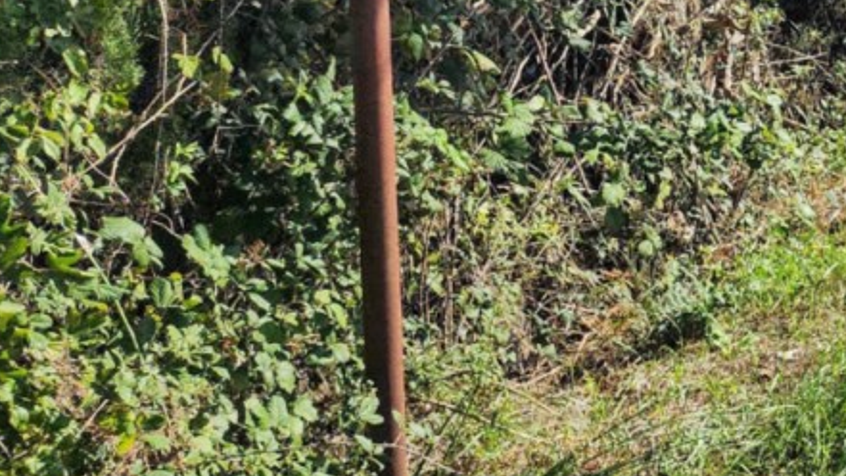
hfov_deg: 19.4
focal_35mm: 91
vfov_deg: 12.8
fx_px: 2041
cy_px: -155
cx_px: 1381
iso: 12
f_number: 1.8
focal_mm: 6.4
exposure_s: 1/876
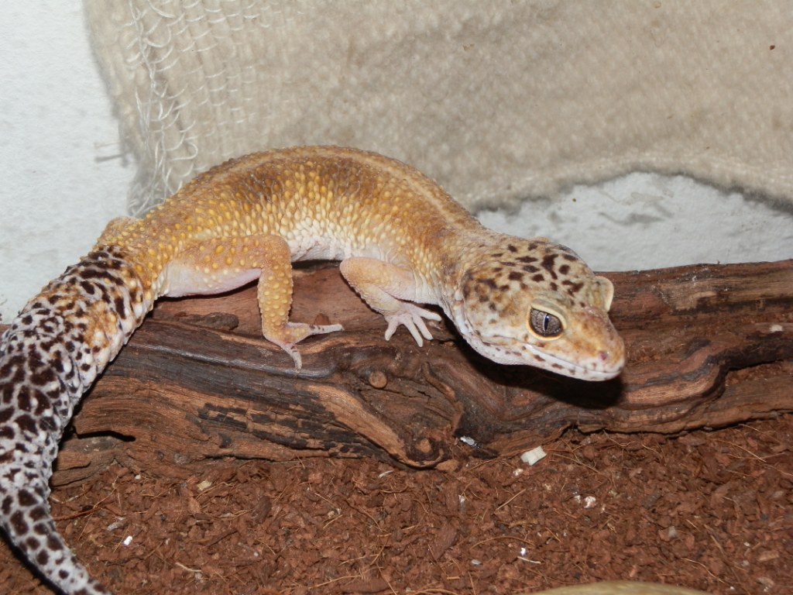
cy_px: 298
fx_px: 1764
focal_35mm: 77
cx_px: 396
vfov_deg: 19.1
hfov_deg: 25.3
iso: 100
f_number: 11.7
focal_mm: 13.82
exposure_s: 1/125
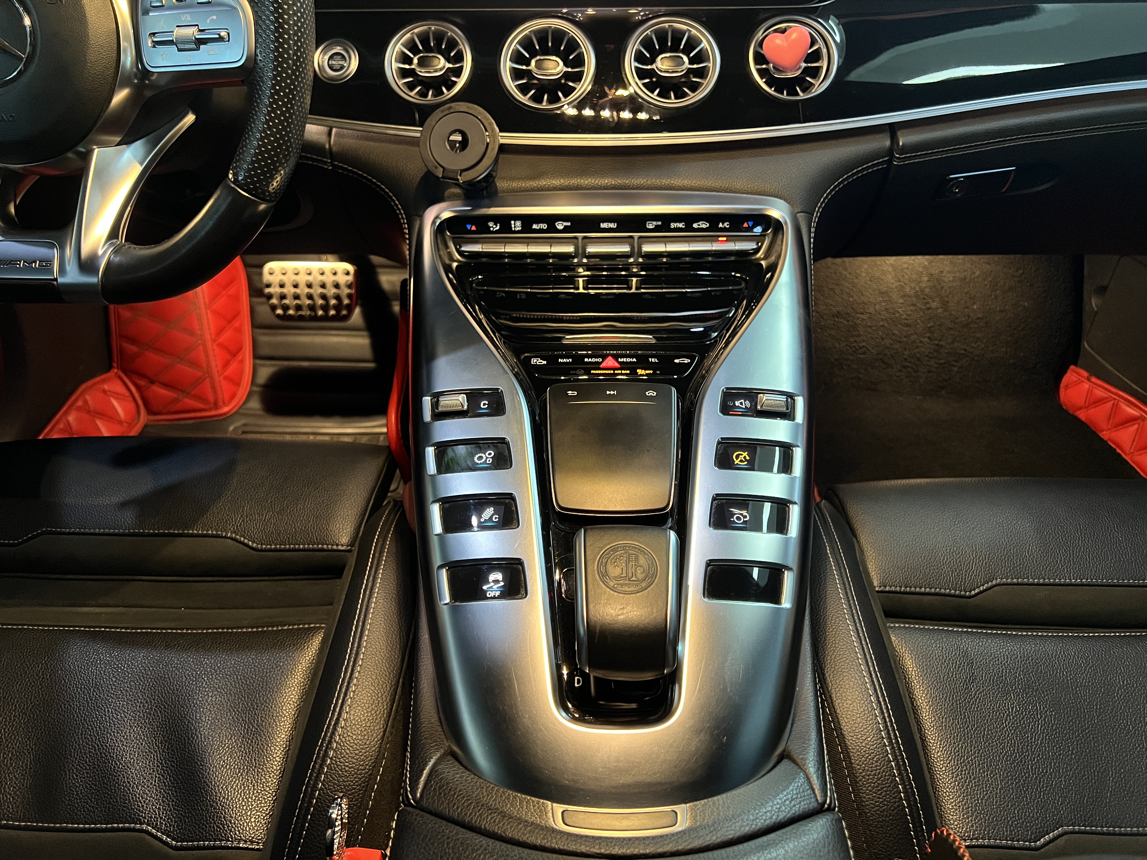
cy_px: 430
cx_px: 574
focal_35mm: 26
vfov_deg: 53.1
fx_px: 862
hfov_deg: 67.3
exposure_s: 1/33
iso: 400
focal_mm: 5.7
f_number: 1.5
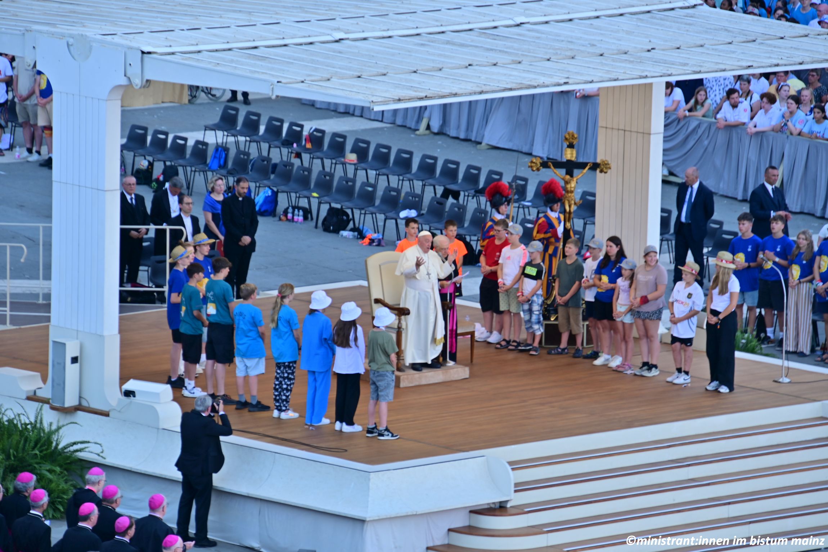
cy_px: 276
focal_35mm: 278
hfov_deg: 7.4
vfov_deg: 5.0
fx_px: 6382
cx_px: 414
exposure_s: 1/80
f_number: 5.6
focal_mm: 185
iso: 100
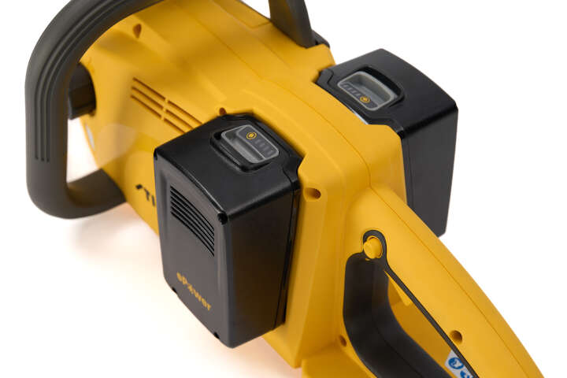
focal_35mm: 84
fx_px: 1323
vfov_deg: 16.3
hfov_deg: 24.2
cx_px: 284
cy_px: 189
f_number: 8
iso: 100
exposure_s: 1/160
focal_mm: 84
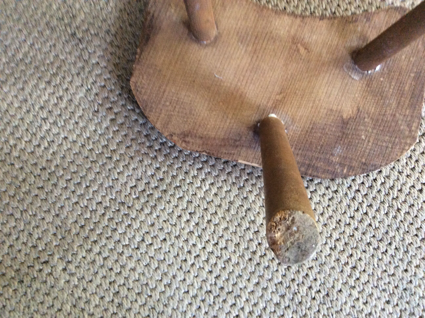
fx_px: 392
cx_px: 212
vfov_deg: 44.1
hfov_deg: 56.9
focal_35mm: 32
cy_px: 159
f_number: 2.4
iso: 250
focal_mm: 3.3
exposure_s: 1/25
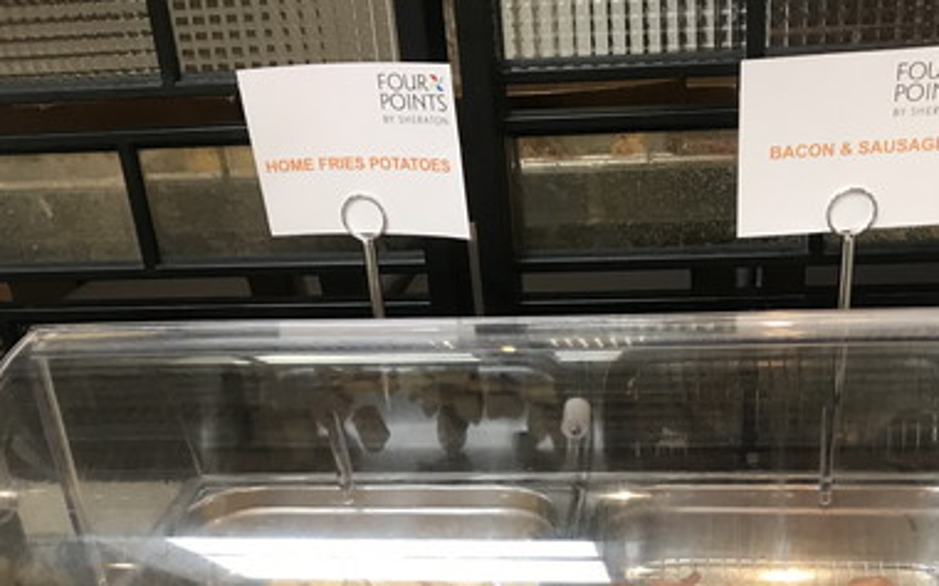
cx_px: 551
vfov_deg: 24.9
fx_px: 1279
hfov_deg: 40.2
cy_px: 539
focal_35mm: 50
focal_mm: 3.99
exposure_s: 1/30
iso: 40
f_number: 1.8
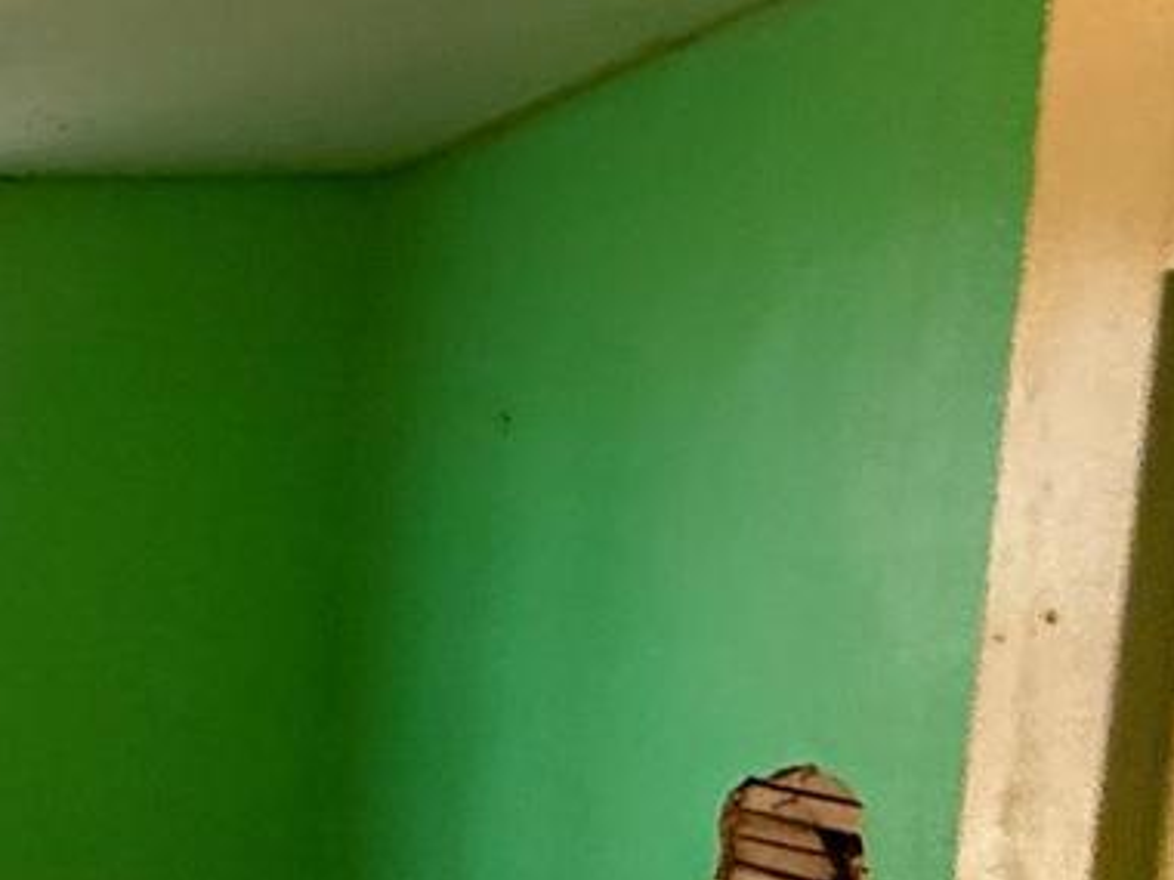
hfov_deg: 26.2
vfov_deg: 26.9
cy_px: 726
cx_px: -596
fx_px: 1797
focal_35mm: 53
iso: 500
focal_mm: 2.22
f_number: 2.2
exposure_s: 1/60
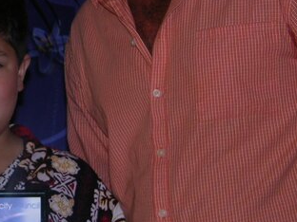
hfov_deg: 10.5
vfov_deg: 8.0
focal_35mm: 186
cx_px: -37
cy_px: 49
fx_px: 1596
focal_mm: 14.7
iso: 50
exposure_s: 1/60.1
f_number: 3.1
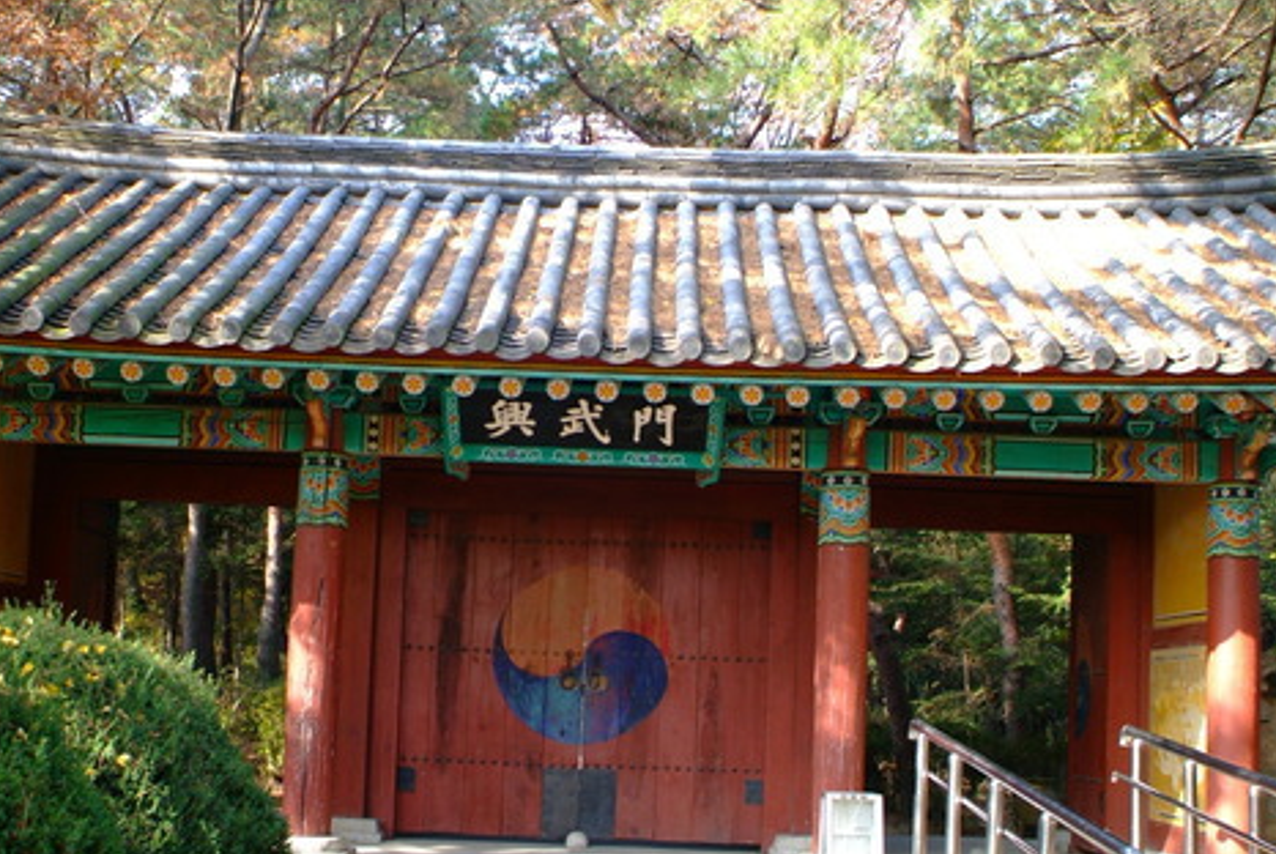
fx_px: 1597
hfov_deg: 43.5
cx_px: 557
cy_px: 539
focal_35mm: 45
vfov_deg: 29.8
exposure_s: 1/125
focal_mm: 20
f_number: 5.6
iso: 400
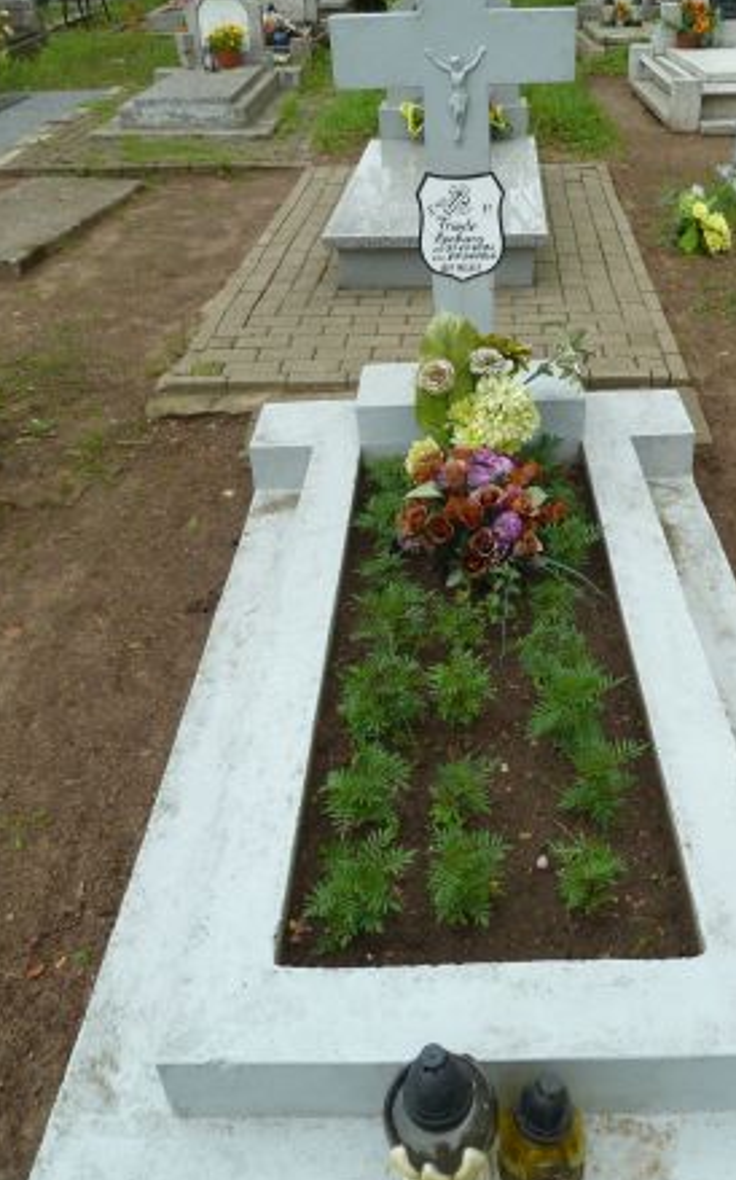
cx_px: 457
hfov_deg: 42.8
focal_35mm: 29
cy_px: 548
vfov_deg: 64.6
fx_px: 932
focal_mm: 4.1
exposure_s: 1/250
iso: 160
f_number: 4
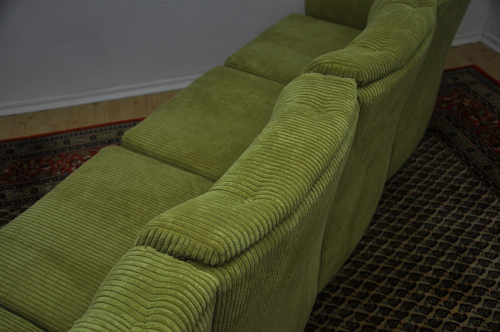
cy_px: 166
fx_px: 583
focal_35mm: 42
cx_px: 250
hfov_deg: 46.4
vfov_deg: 31.8
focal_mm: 28
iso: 200
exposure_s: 1/200
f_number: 4
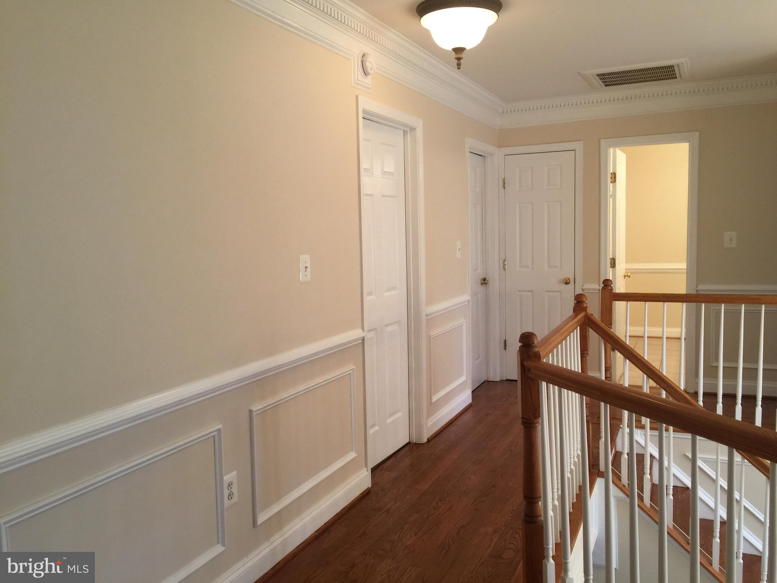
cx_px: 388
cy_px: 292
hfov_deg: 61.7
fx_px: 651
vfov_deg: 48.2
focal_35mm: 29
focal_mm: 4.15
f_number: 2.2
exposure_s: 1/15
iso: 32
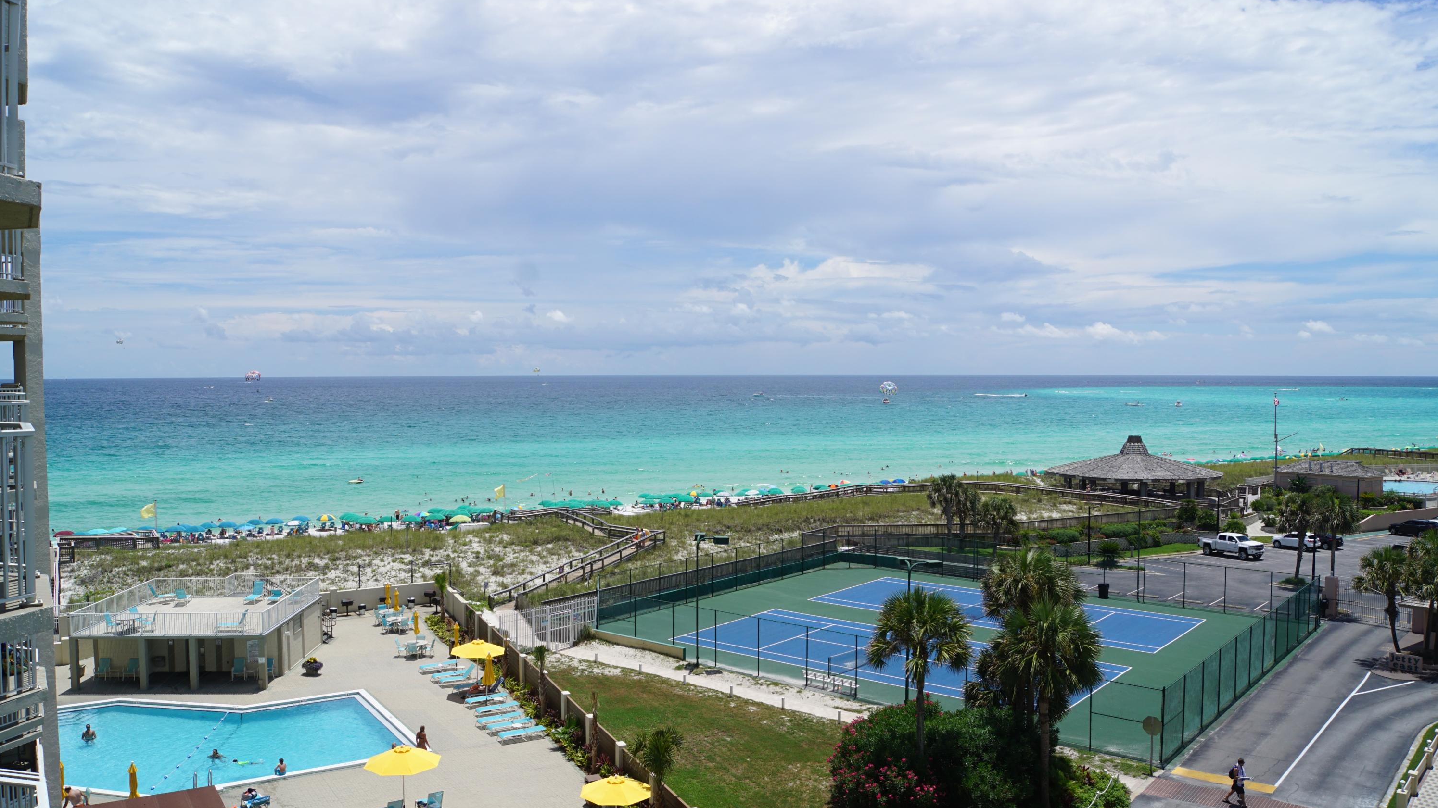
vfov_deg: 29.0
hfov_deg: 49.4
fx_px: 1563
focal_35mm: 41
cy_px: 414
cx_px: 721
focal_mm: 26
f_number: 11
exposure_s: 1/320
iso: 100
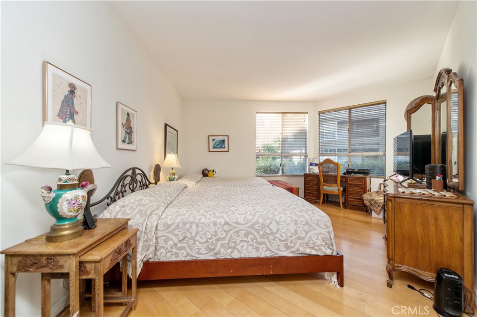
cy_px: 158
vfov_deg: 81.1
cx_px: 238
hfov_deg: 104.3
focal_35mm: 14
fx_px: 185
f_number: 4.5
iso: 200
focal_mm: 14
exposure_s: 1/60
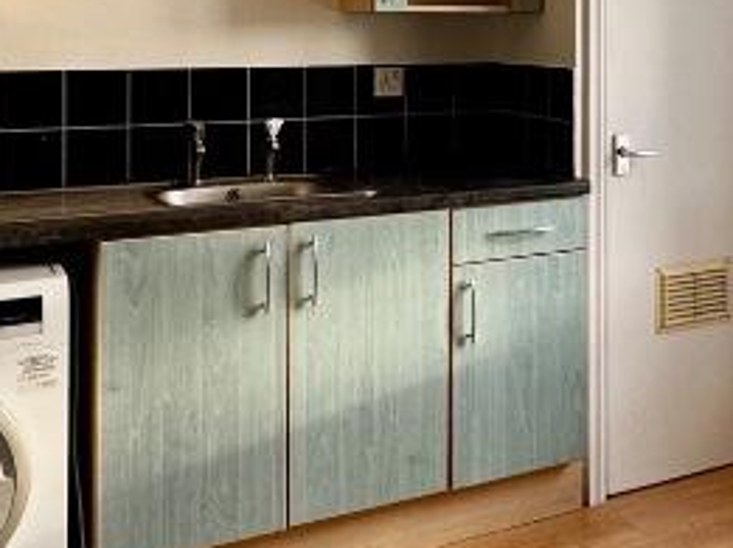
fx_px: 1163
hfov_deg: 32.8
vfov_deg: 25.5
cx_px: 691
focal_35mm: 55
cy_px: 28
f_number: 2.2
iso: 64
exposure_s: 1/99
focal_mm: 2.22
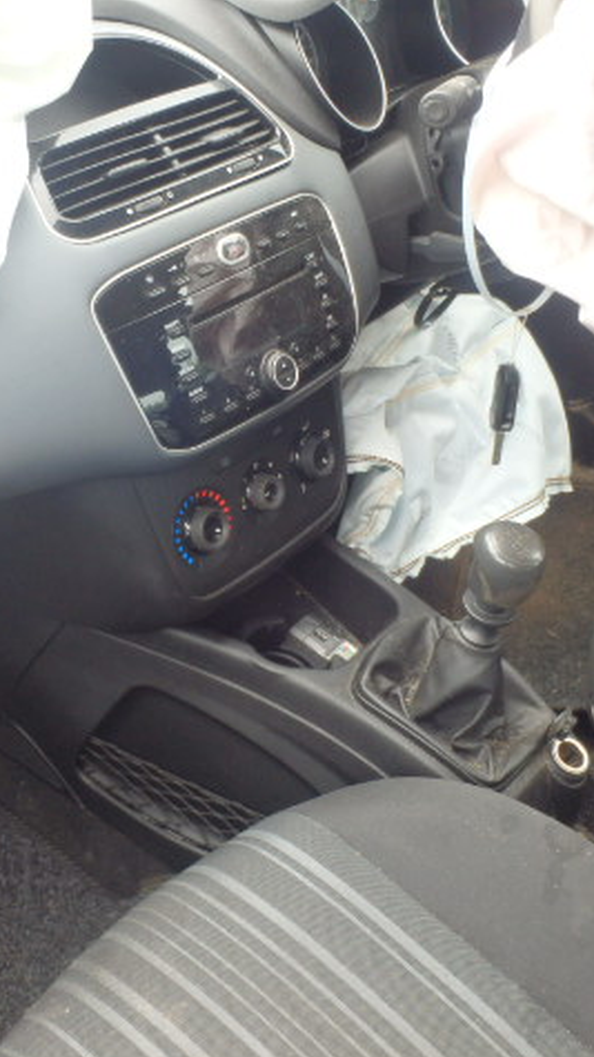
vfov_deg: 46.4
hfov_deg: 27.0
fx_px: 1233
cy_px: 532
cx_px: 225
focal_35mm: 44
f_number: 4.1
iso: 160
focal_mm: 5.4
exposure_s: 1/60
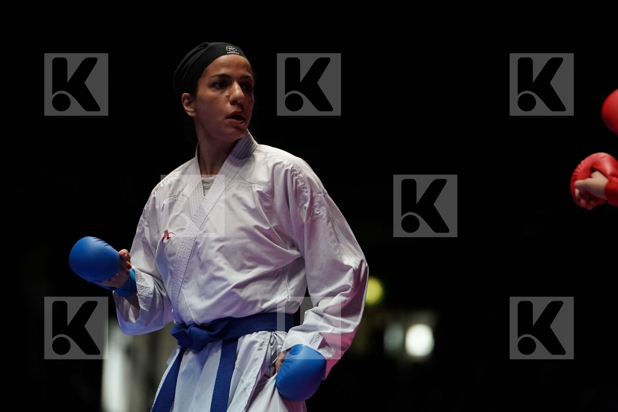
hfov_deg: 7.7
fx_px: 4600
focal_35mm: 268
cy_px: 206
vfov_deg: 5.1
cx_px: 309
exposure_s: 1/1000
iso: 3200
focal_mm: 179
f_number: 2.8
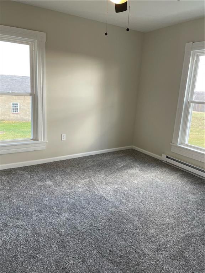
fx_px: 205
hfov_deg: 53.1
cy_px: 136
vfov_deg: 67.3
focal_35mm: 26
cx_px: 102
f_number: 1.6
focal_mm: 5.1
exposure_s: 1/120
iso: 80
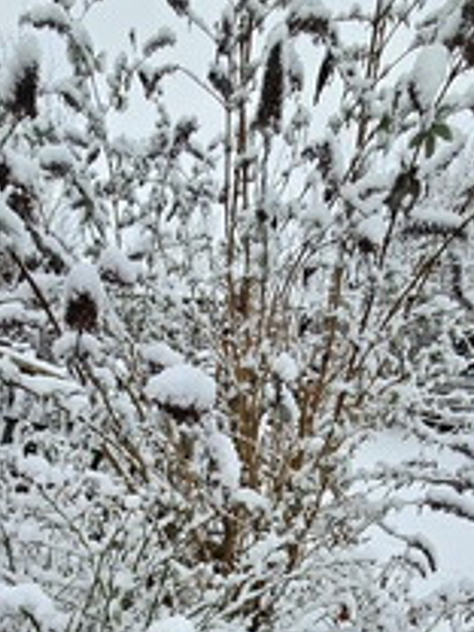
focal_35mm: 25
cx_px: 185
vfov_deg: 58.3
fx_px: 456
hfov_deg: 54.4
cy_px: 580
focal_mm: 2.2
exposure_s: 1/304
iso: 50
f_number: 2.2
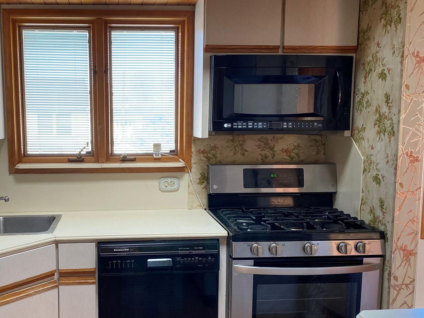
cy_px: 182
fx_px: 478
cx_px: 144
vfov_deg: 36.8
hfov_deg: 47.2
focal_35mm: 39
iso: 100
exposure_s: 1/121
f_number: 1.8
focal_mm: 4.25
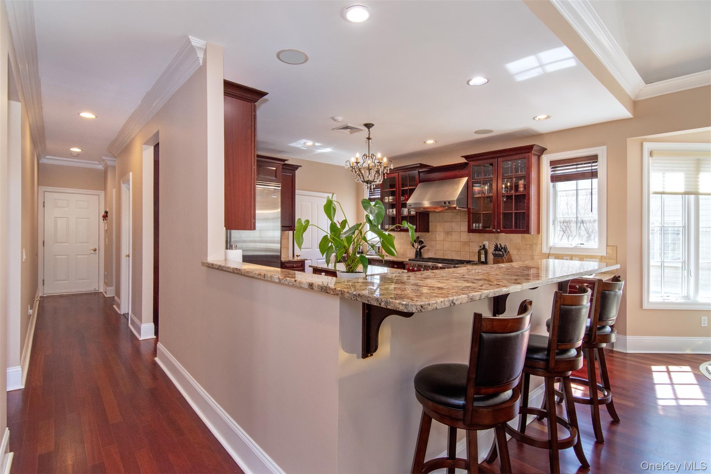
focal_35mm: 16
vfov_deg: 72.0
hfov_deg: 95.0
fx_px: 326
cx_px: 356
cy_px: 237
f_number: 11
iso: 640
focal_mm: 11
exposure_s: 1/30
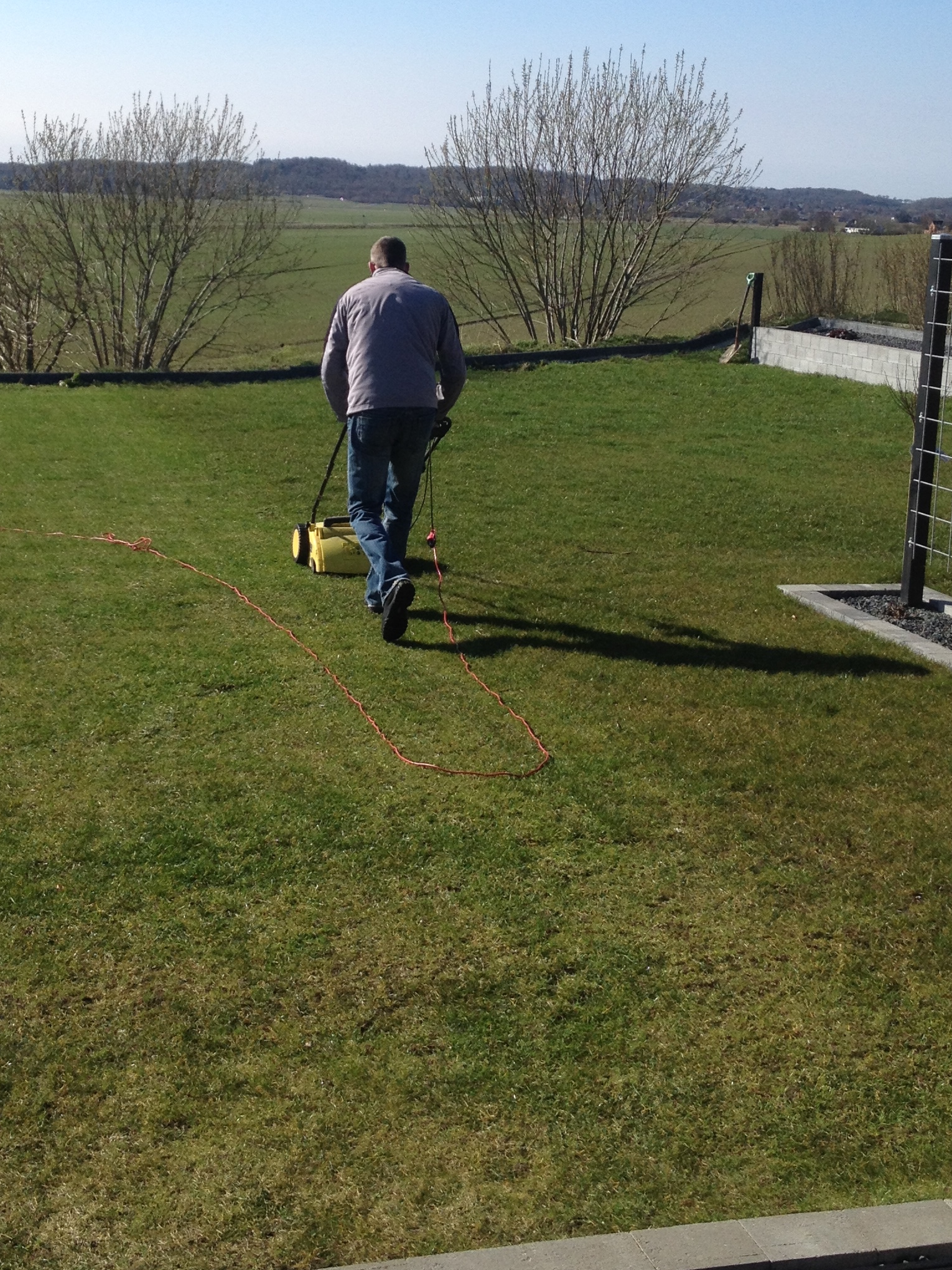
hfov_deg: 26.0
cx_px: 358
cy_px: 438
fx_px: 2053
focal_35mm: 56
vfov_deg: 34.1
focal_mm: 4.28
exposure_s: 1/1905
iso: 50
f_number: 2.4
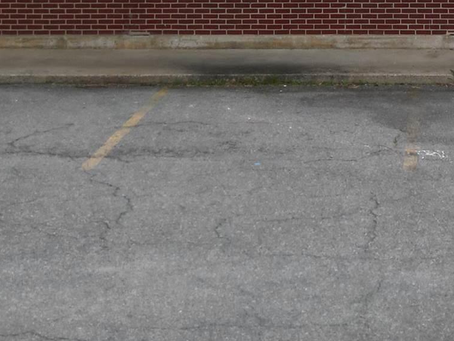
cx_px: 435
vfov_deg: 14.6
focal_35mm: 97
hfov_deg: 19.7
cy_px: -93
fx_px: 1272
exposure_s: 1/2500
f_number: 1.7
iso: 200
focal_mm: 6.72
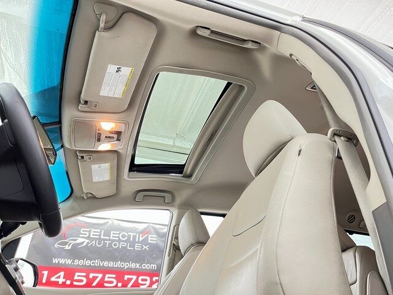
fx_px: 295
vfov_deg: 53.1
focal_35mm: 26
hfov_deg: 67.3
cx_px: 196
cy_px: 148
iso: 500
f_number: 1.6
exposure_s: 1/40
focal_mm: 5.1
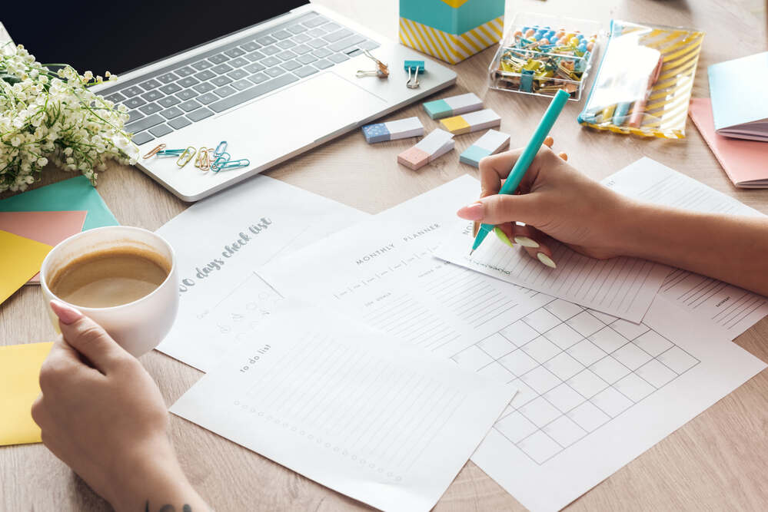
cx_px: 384
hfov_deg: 39.6
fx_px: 1067
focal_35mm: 50
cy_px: 256
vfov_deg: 27.0
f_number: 9
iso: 200
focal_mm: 50
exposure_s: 1/160
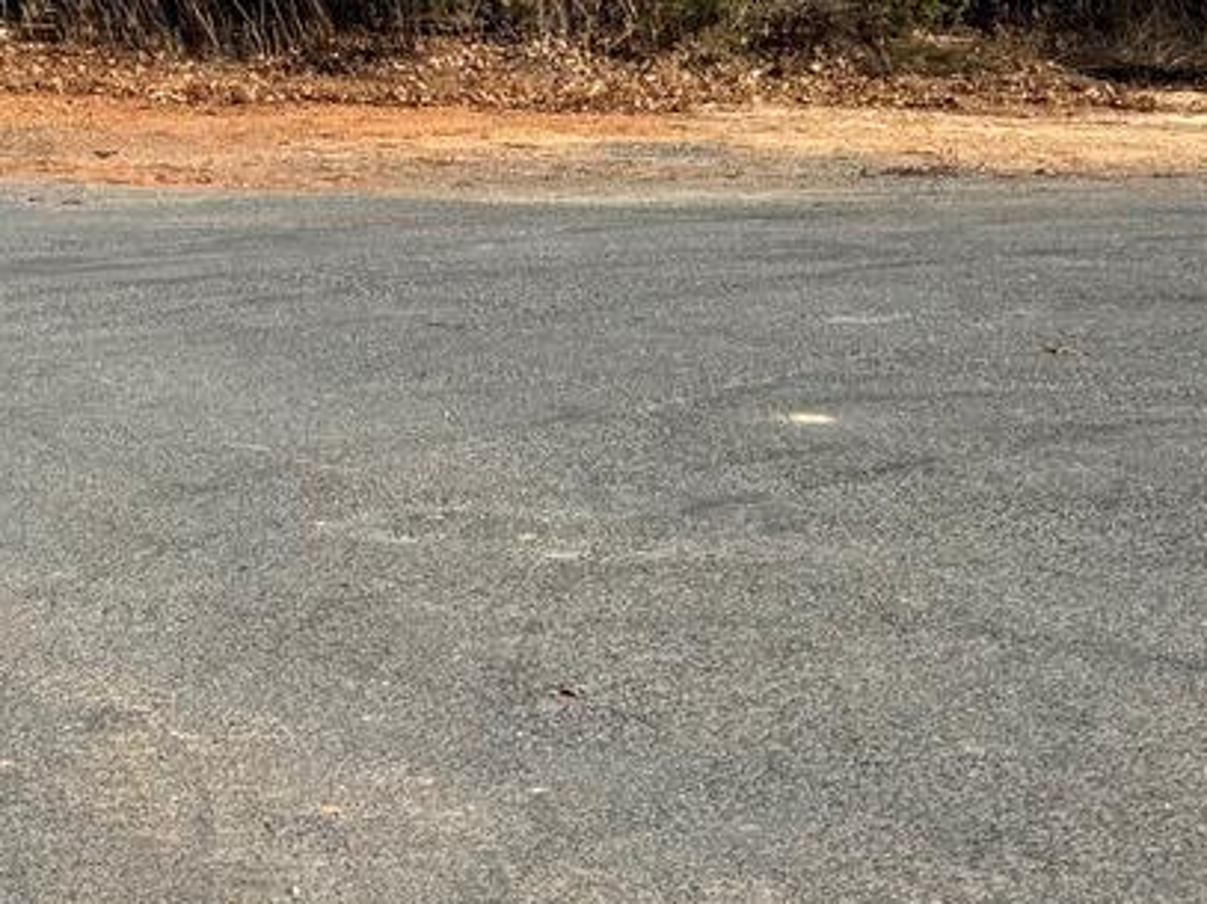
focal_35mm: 85
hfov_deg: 20.2
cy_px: -489
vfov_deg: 15.8
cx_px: -534
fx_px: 2963
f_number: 1.78
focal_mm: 6.76
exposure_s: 1/3584
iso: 80
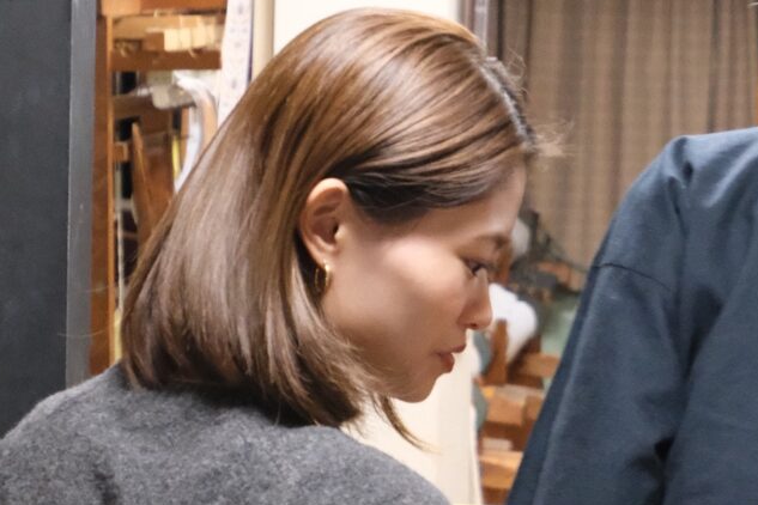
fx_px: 2316
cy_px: 313
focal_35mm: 110
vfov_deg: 12.4
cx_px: 479
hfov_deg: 18.6
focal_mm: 45
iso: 12800
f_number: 5.6
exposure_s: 1/160
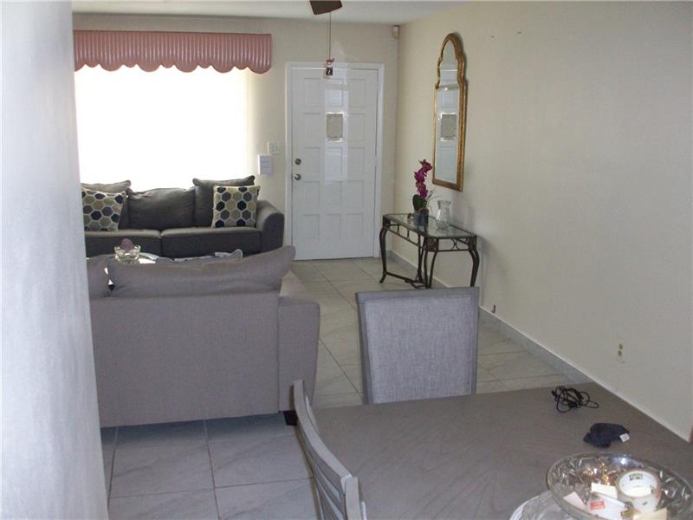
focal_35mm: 34
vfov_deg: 41.8
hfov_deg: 54.0
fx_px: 681
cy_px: 260
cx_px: 346
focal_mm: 5.7
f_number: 2.8
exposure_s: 1/60
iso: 160
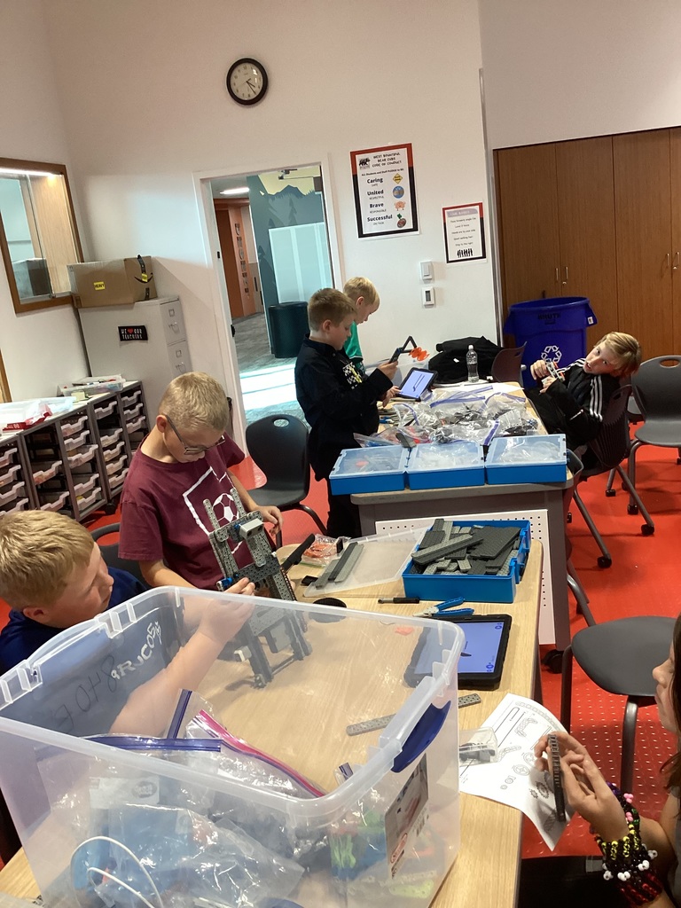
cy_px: 454
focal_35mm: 31
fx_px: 813
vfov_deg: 58.4
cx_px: 340
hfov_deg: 45.4
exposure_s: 1/60
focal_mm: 3.3
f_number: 2.4
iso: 160
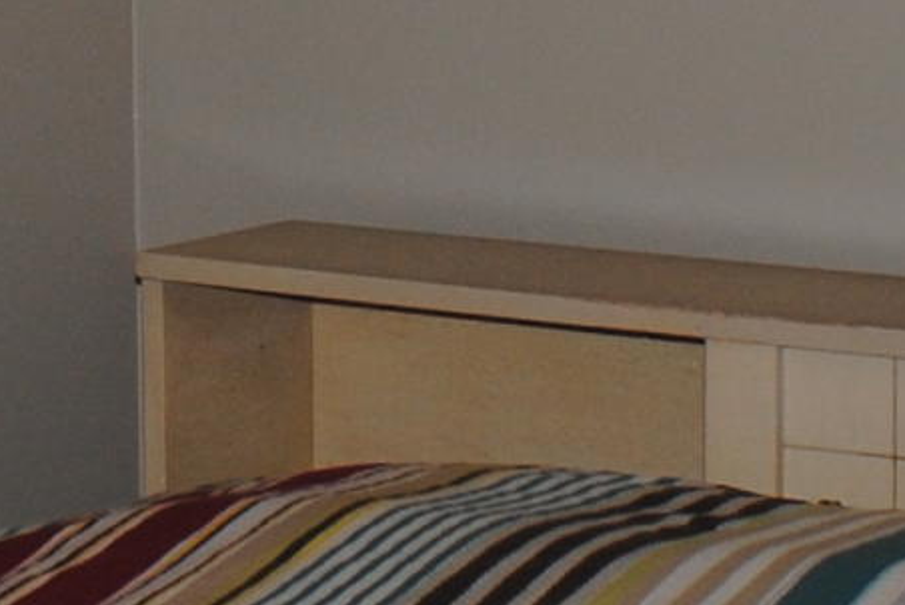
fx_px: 7018
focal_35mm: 279
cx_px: -20
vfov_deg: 4.9
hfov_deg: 7.3
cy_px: -156
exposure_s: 1/60
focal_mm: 28
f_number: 4.5
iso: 200
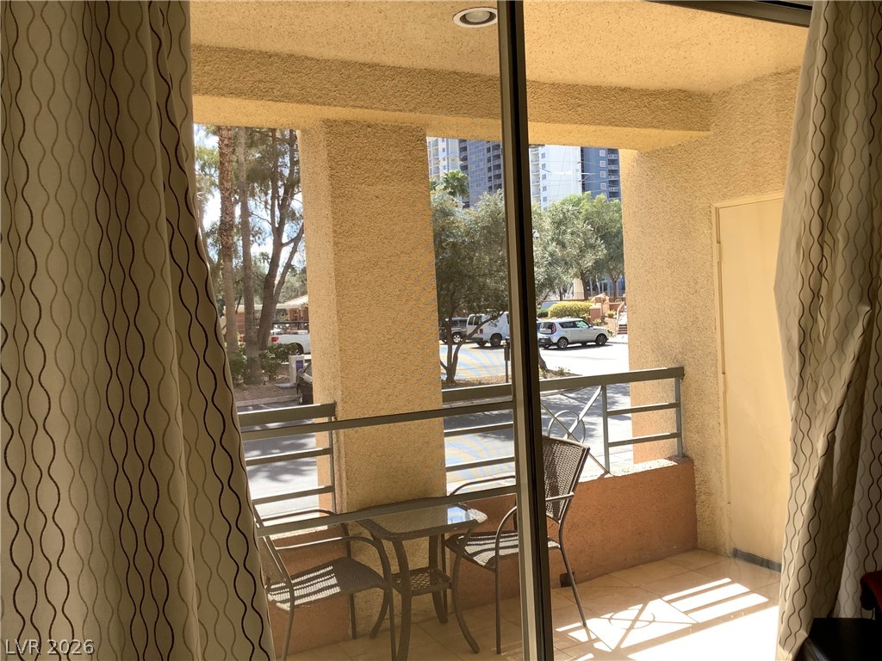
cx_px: 441
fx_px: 790
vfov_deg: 45.4
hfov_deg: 58.4
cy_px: 330
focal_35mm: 31
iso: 25
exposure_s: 1/245
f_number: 2.4
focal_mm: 3.3
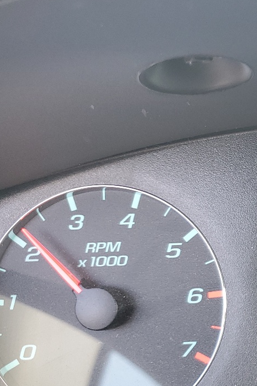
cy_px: 271
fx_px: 664
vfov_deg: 32.0
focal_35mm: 62
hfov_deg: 18.6
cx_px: 414
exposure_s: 1/60.2
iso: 52
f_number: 1.5
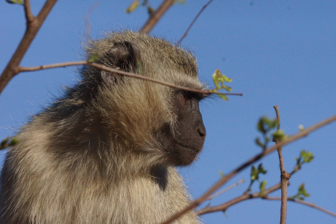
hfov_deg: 3.4
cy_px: 112
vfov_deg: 2.3
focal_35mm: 600
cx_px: 168
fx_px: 5600
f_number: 13
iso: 3200
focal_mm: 400
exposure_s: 1/4000
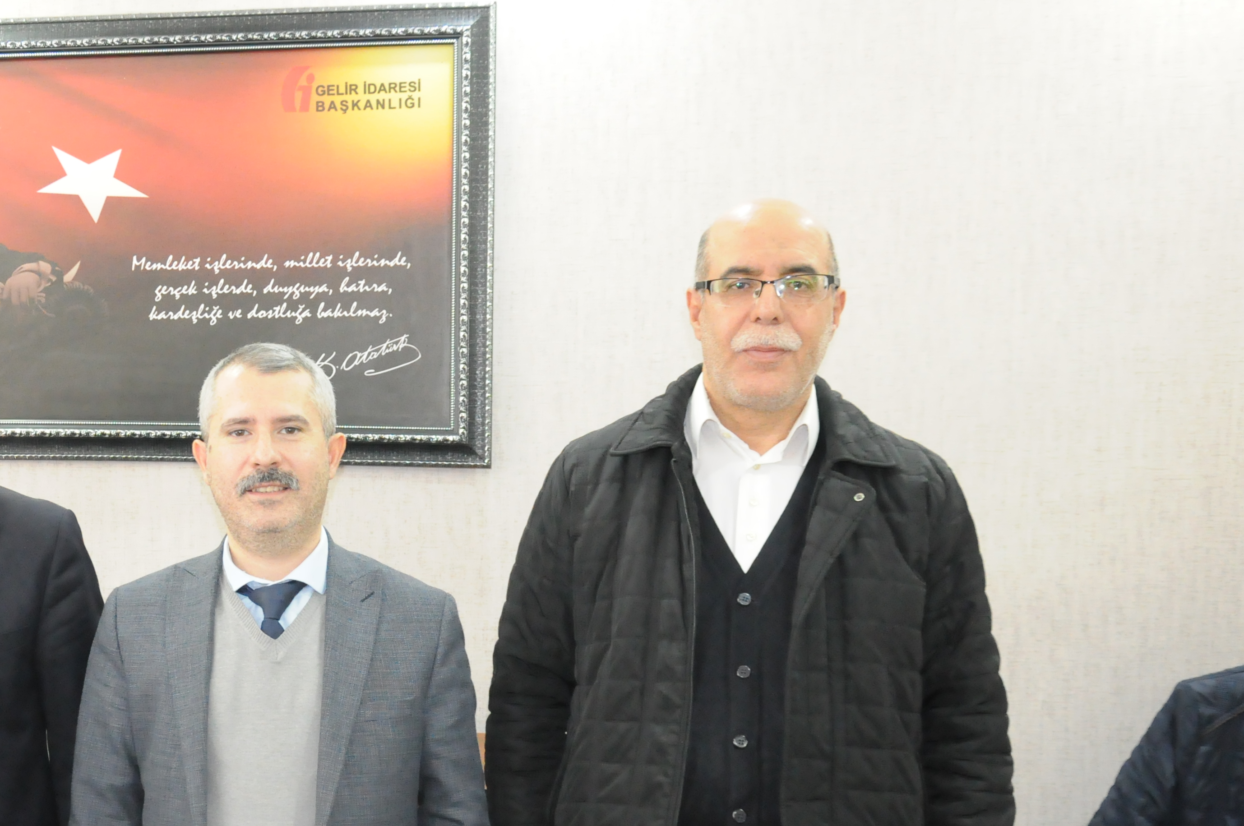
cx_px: 280
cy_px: 558
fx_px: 1933
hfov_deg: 34.8
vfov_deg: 24.0
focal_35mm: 56
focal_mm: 24
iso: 3200
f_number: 5.6
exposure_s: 1/25
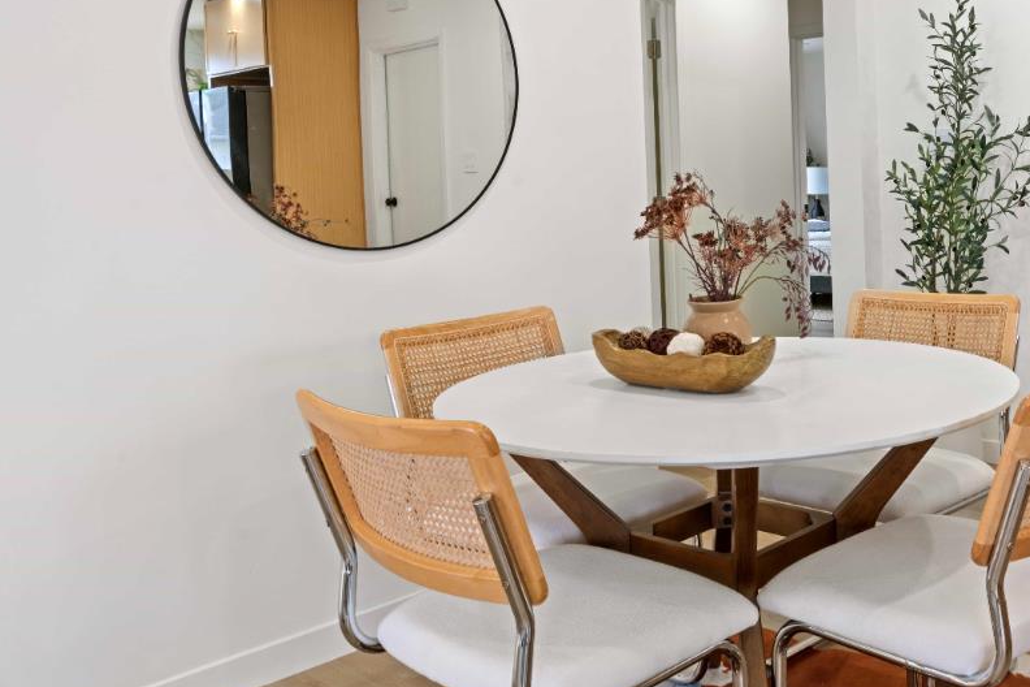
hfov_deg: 50.8
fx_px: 1030
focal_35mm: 36
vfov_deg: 36.3
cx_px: 778
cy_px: 204
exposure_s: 1/1.25
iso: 250
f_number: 14
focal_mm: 19
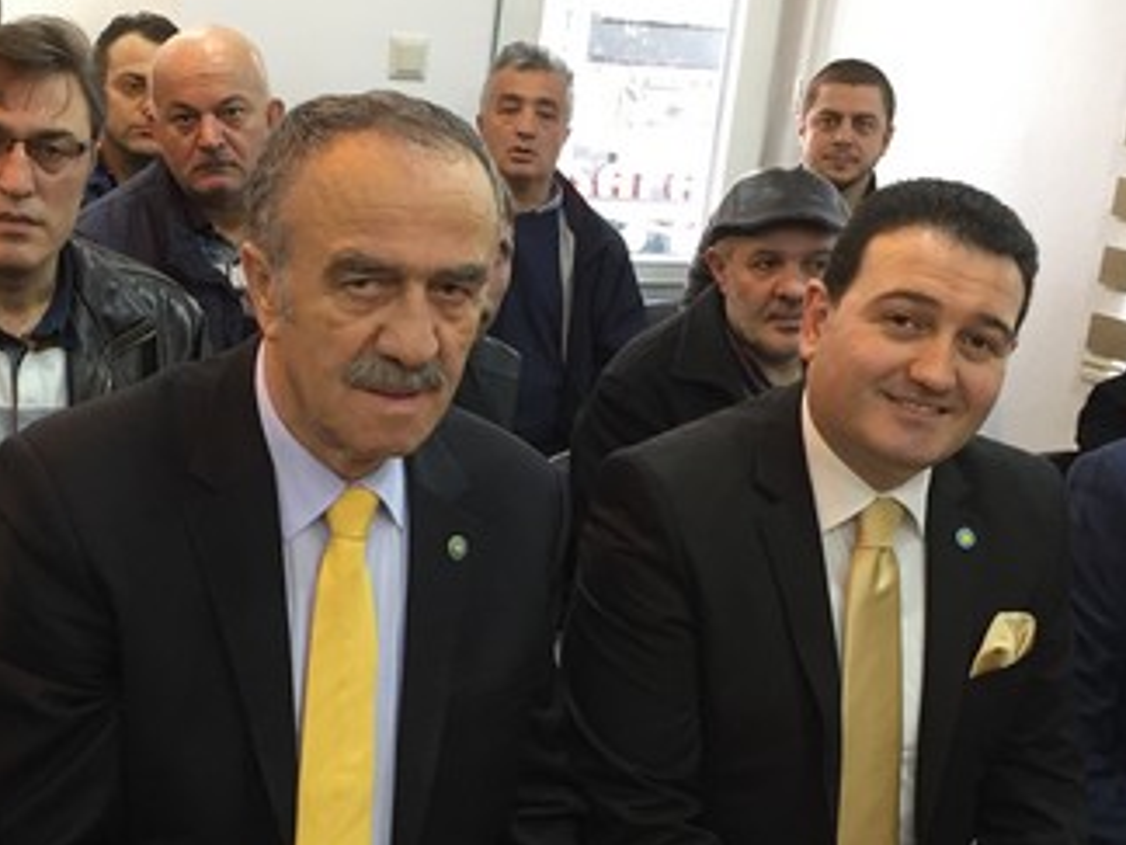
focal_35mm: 60
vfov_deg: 24.3
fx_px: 1952
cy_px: 567
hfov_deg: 32.1
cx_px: 459
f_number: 2.2
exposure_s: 1/33
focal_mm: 4.15
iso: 125
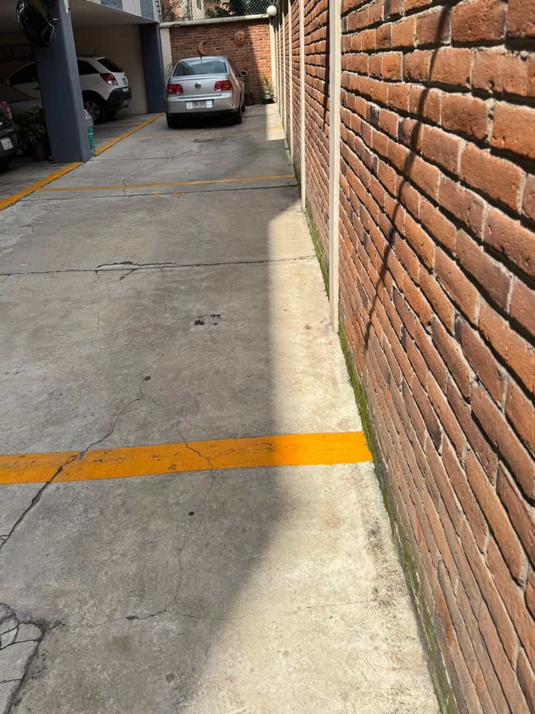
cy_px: 298
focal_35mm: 29
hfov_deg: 48.0
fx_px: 598
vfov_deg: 61.3
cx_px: 221
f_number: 1.78
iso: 80
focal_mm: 6.76
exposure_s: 1/3096
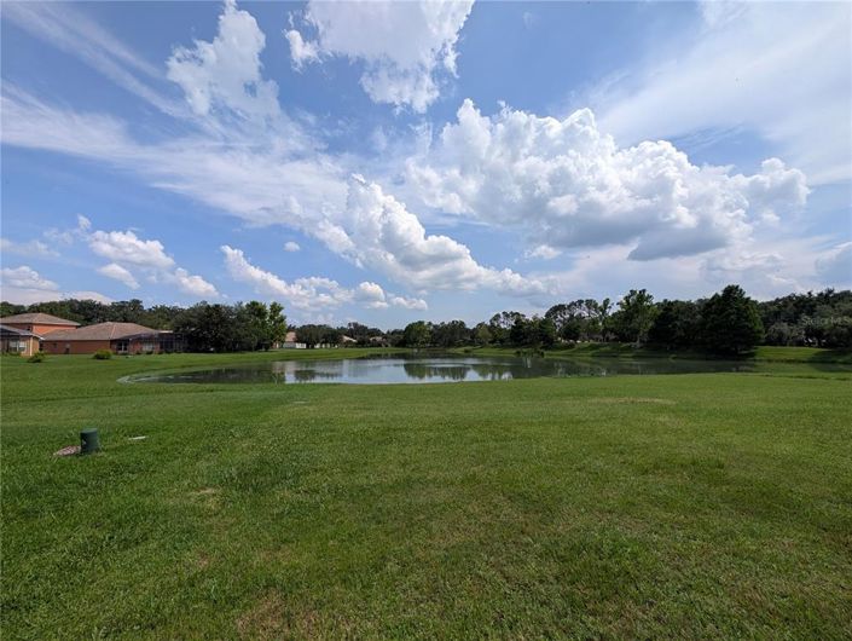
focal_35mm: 12
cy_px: 320
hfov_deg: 110.5
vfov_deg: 94.6
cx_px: 426
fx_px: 296
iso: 53
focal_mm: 2.02
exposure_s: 1/4878
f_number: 1.7
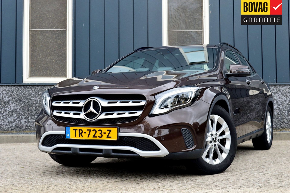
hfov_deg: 35.1
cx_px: 145
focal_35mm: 57
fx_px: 459
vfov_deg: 23.8
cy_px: 96
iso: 400
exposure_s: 1/100
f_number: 9
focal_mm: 38
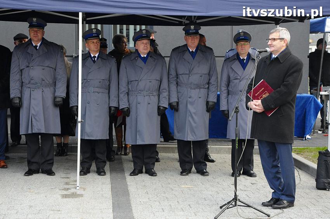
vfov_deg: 15.7
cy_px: 110
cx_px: 165
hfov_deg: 23.4
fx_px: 797
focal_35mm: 87
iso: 1600
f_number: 8
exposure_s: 1/160
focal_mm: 58
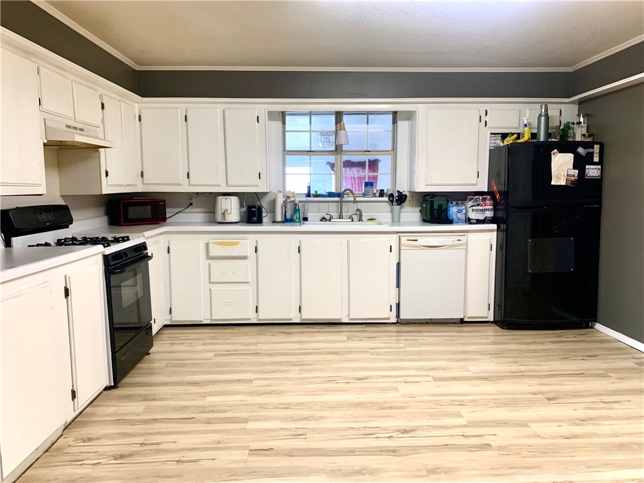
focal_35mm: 26
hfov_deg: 67.3
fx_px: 484
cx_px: 322
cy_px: 242
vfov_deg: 53.1
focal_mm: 4.25
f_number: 1.8
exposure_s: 1/60
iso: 200
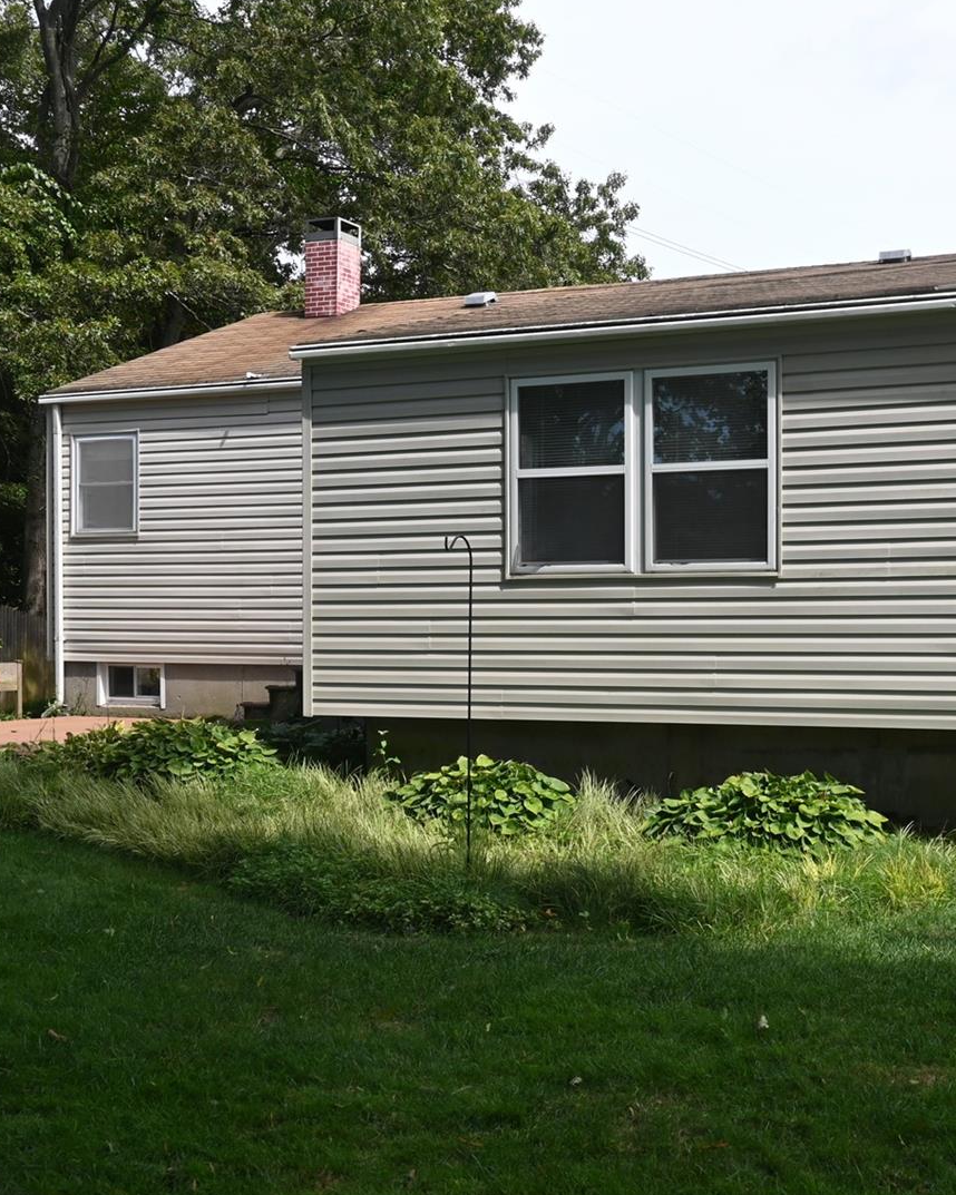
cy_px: 642
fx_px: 1521
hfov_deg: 34.5
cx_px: 662
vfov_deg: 42.9
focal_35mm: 43
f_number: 7.1
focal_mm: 16
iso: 100
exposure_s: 1/200
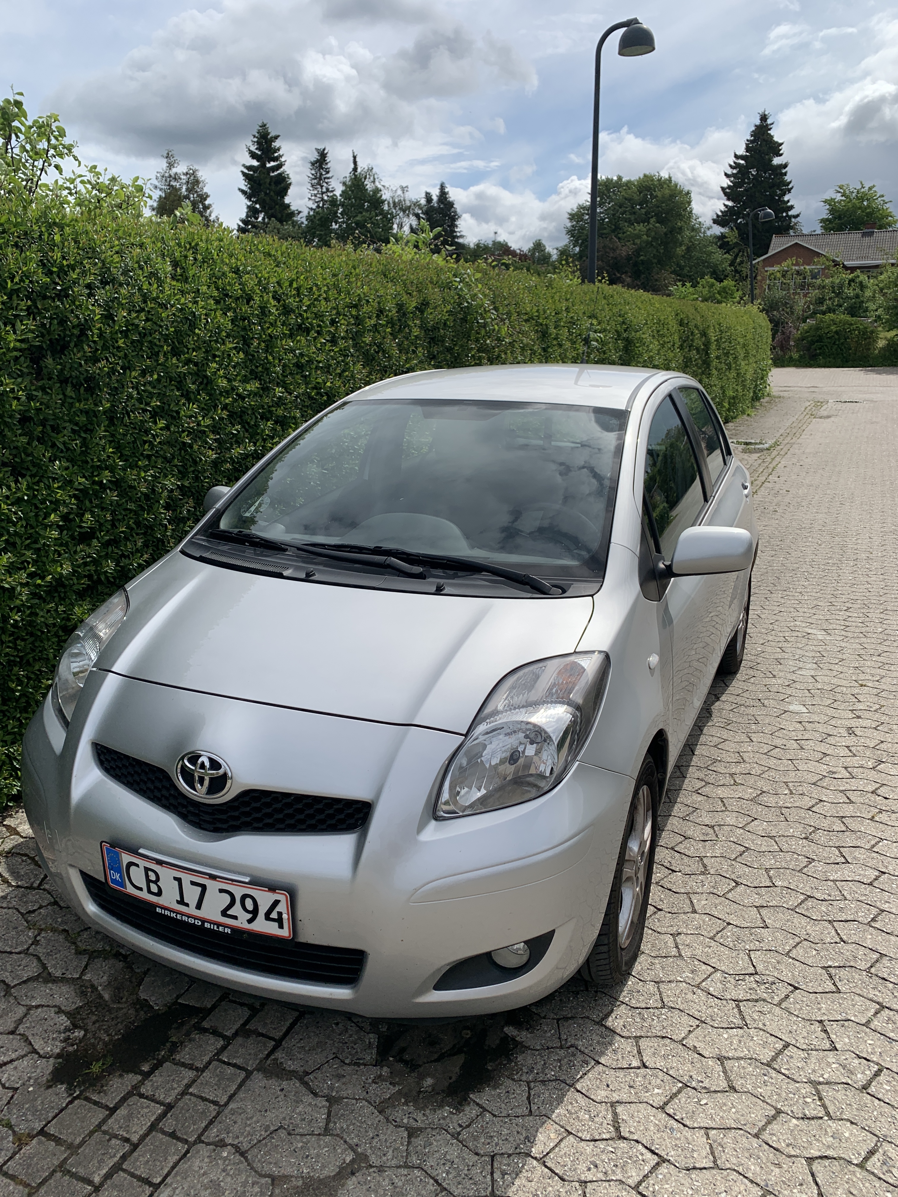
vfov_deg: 67.3
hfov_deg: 53.1
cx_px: 449
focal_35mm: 26
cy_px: 598
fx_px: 899
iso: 25
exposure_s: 1/4098
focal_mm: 4.25
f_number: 1.8
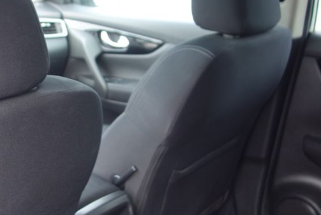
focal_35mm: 57
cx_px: 86
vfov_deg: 23.8
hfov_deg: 34.4
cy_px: 90
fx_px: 509
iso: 125
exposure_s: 1/80
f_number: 1.8
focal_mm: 10.4
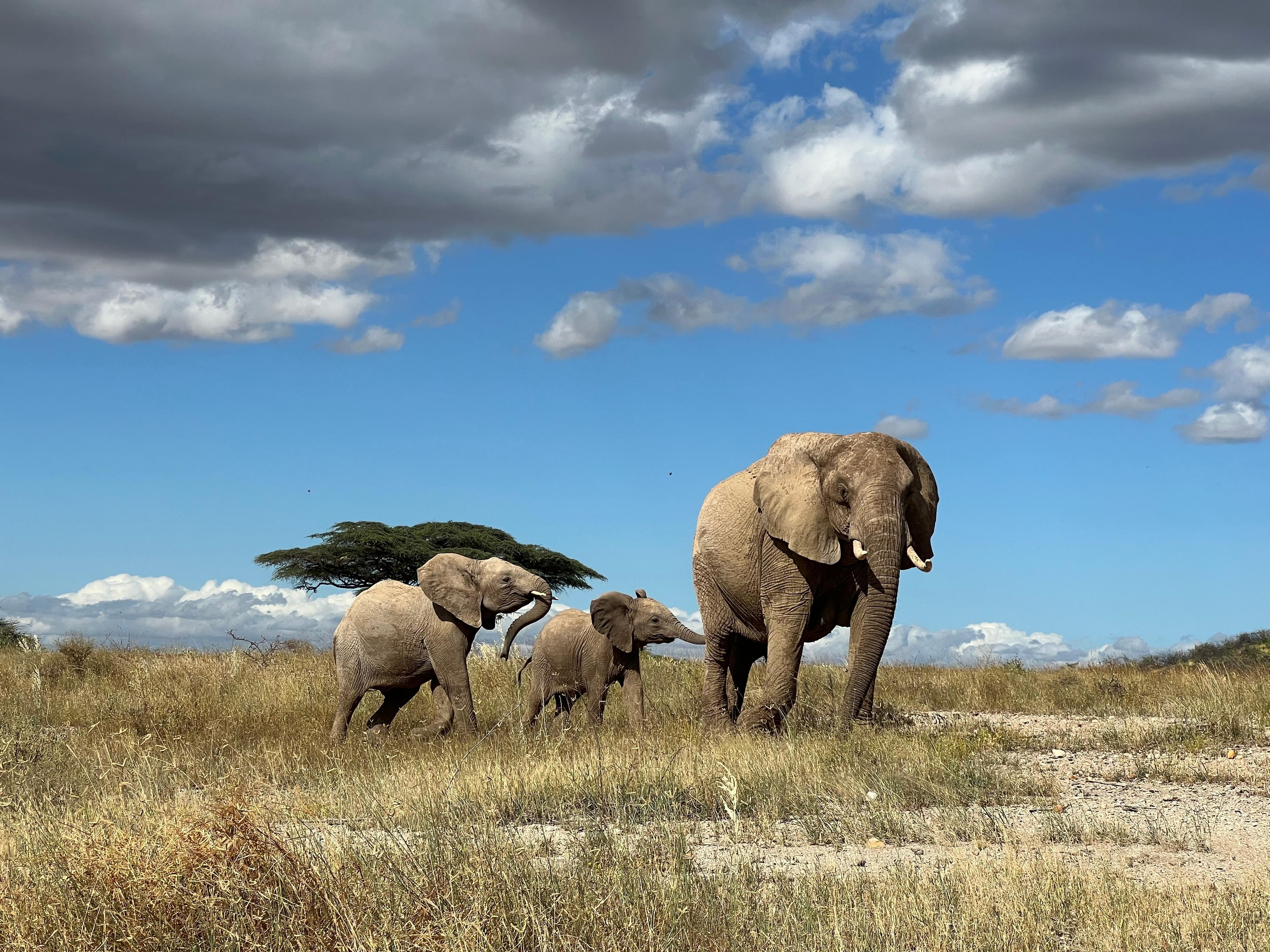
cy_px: 476
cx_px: 635
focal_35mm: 77
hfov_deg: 25.3
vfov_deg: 19.1
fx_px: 2825
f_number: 2.8
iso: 32
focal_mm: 9
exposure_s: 1/1575
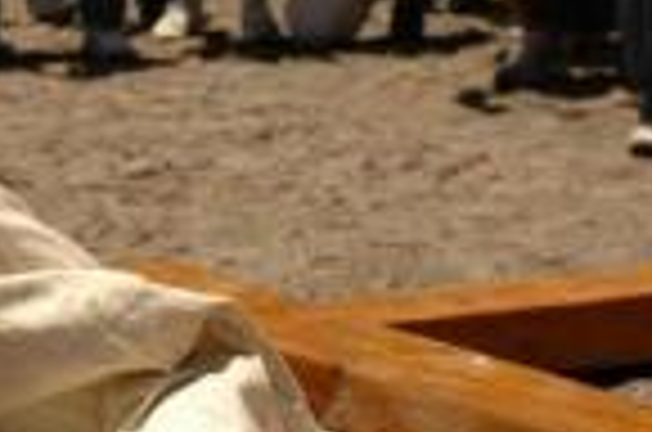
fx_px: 3289
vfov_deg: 7.5
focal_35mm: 182
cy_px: 270
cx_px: 315
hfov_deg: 11.3
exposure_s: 1/2000
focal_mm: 44
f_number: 4.5
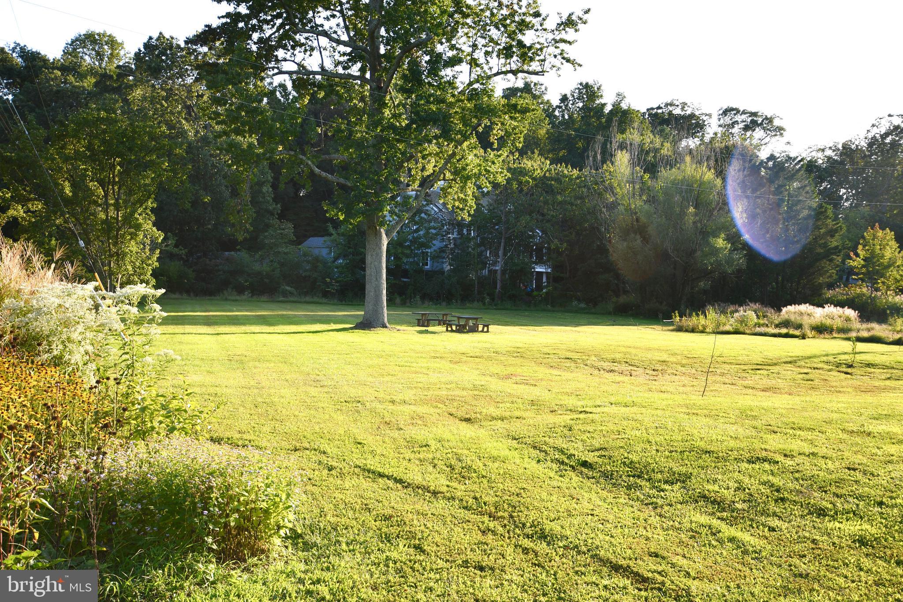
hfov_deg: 53.1
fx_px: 903
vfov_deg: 36.9
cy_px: 301
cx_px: 452
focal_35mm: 36
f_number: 4.5
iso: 100
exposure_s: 1/200
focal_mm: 24
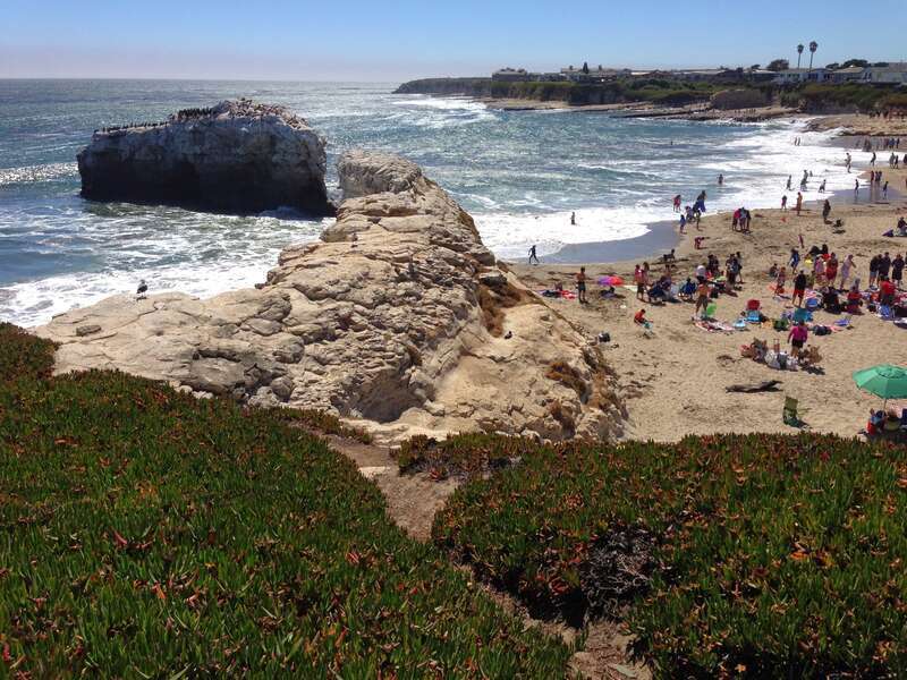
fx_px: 865
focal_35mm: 33
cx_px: 454
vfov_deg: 42.9
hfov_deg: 55.4
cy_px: 340
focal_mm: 4.12
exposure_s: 1/2584
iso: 50
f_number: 2.4
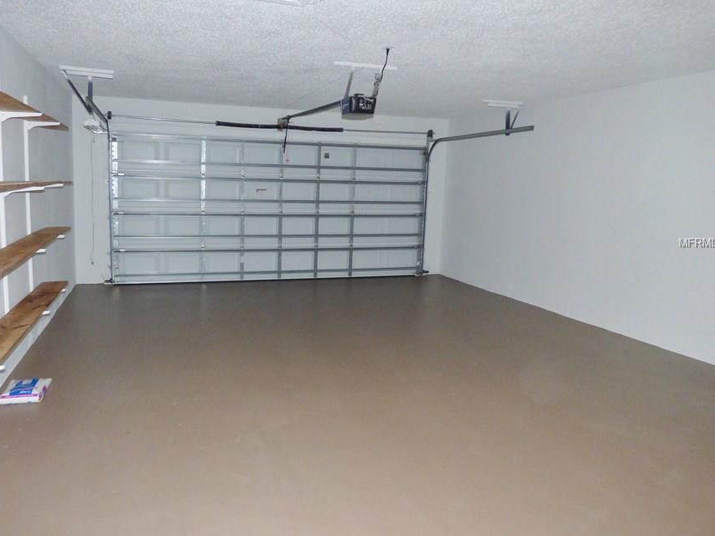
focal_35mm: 24
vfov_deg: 56.7
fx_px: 496
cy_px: 243
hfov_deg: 71.1
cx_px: 300
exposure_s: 1/60
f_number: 2.8
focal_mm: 3.58
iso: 400
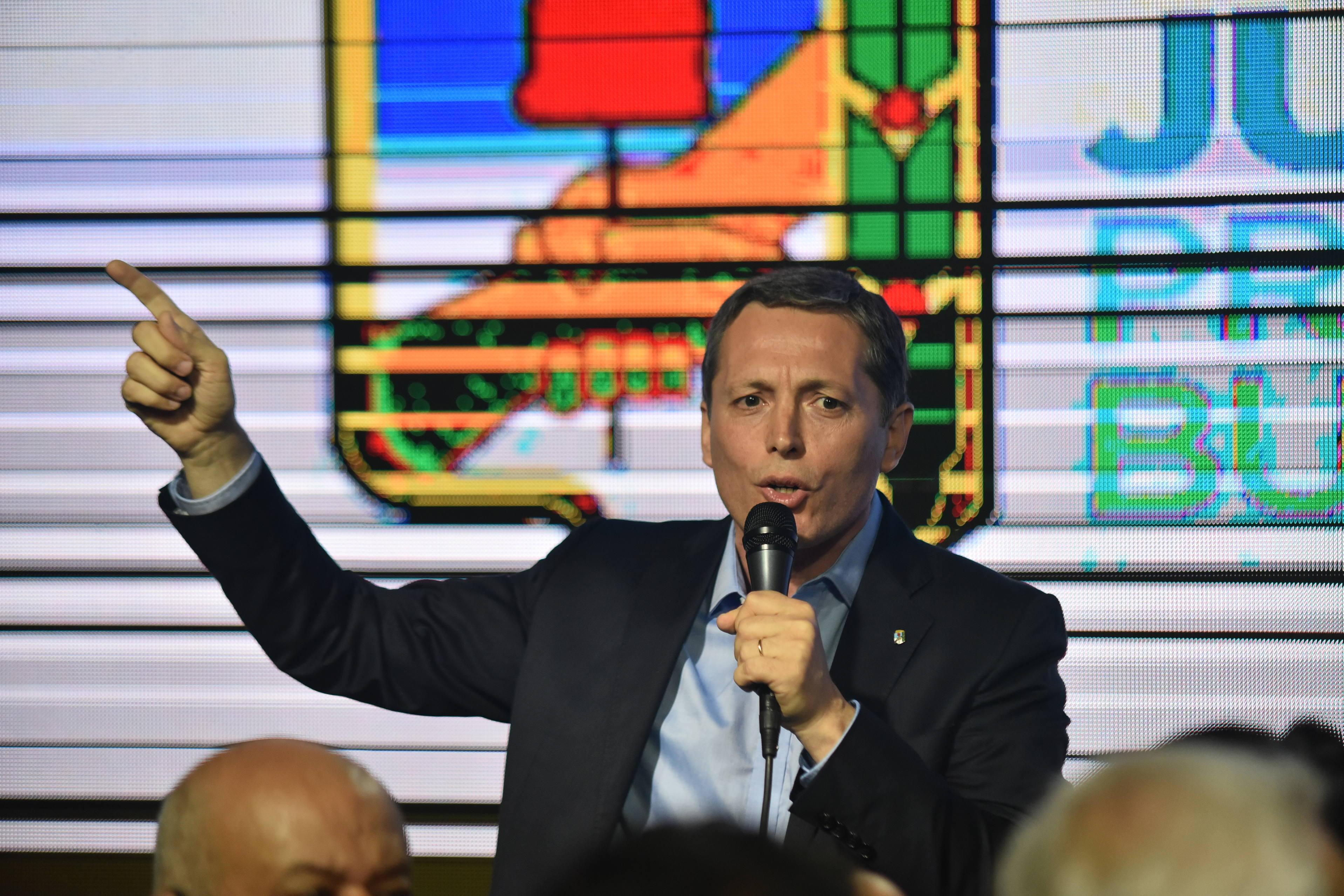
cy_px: 448
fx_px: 5786
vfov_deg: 8.9
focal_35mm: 155
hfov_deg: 13.2
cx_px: 672
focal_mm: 155
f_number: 2.8
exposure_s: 1/800
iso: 2500
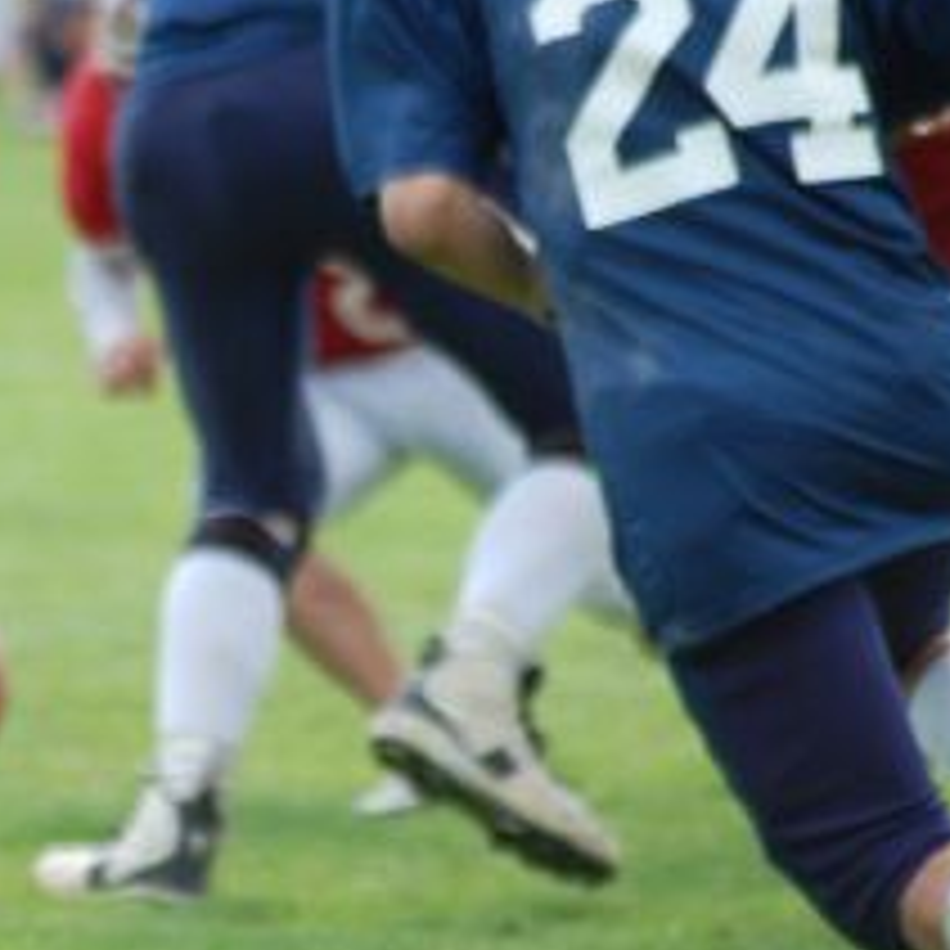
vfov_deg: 2.9
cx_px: 218
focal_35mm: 600
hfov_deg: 2.9
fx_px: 18630
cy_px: 509
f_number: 5.3
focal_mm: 220
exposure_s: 1/640
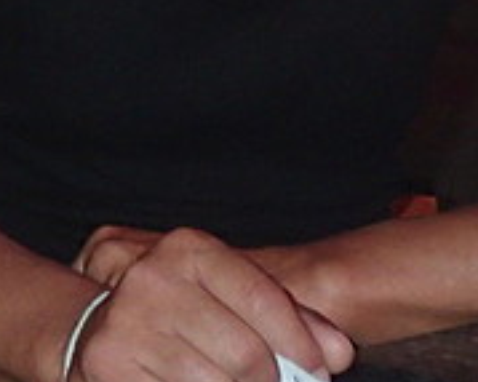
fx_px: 2347
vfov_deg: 8.9
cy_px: -299
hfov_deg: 11.3
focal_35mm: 166
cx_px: -184
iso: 500
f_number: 2.7
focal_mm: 6.86
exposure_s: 1/40
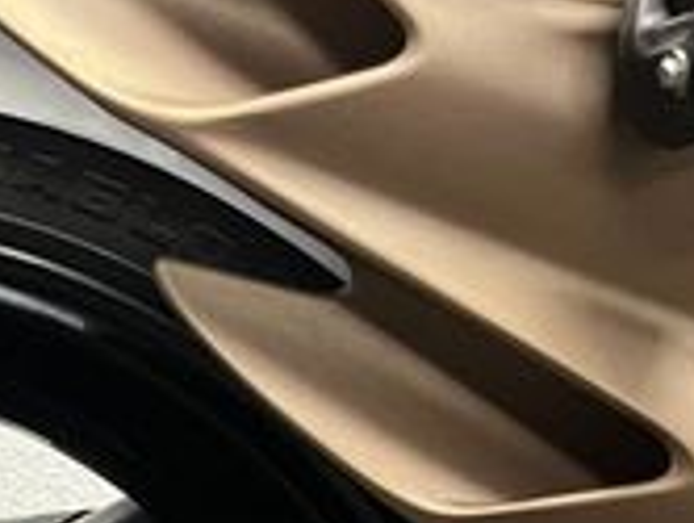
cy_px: 916
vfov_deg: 13.4
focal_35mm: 100
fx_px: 2008
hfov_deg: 18.1
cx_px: -251
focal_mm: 5.1
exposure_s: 1/50
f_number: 1.6
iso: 400
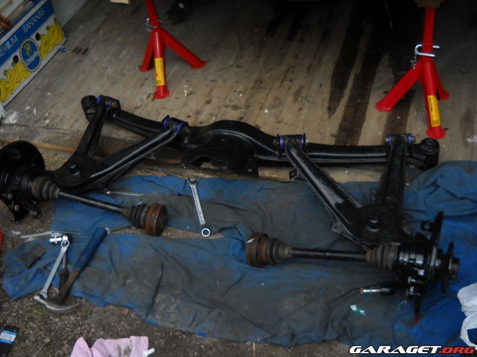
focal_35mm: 41
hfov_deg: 45.8
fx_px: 565
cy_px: 178
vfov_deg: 35.1
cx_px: 238
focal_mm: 6.72
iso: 64
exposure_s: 1/148
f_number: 3.1
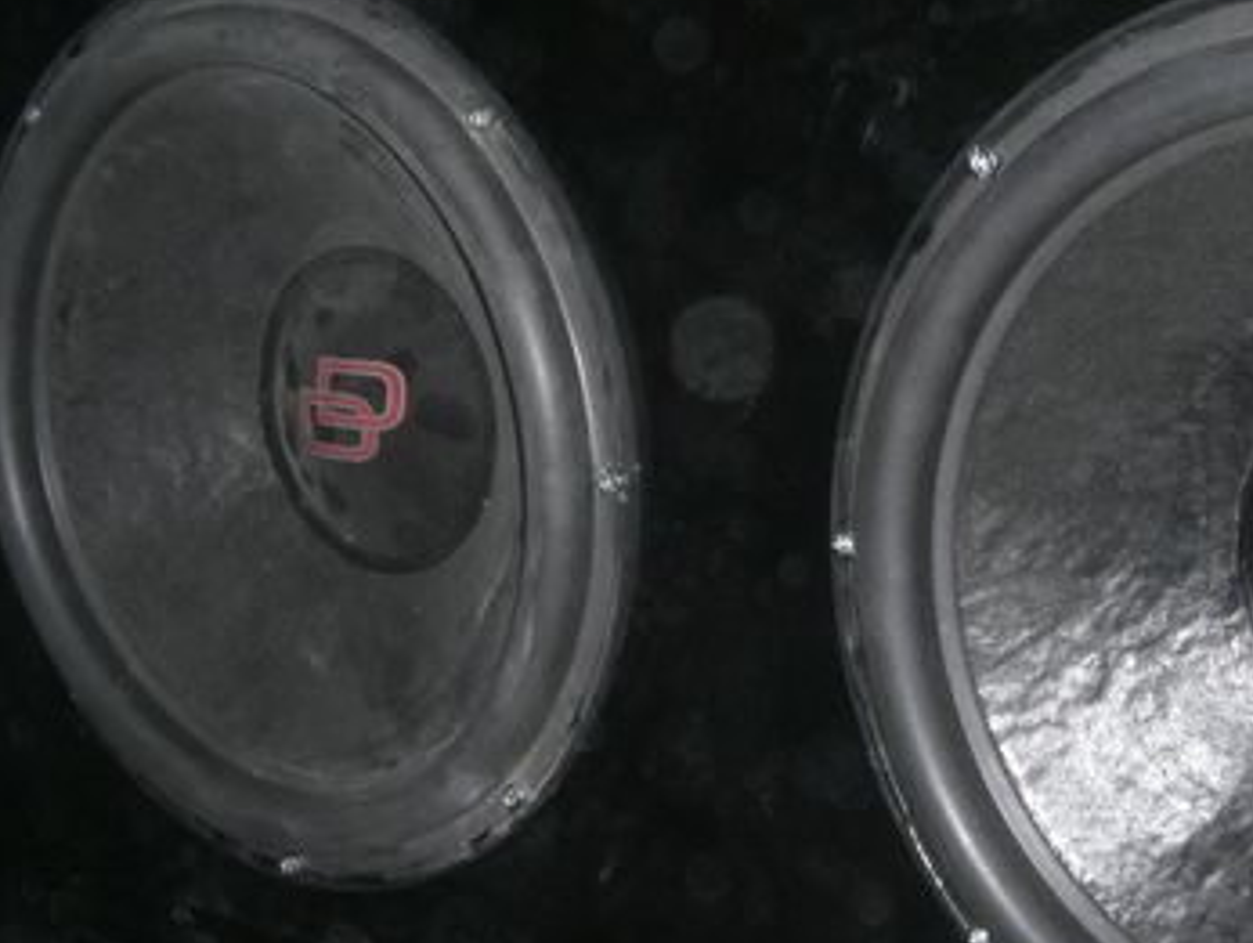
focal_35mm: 70
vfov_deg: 21.0
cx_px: 744
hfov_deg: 27.7
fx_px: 2536
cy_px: 520
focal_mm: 6.2
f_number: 2.7
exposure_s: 1/60
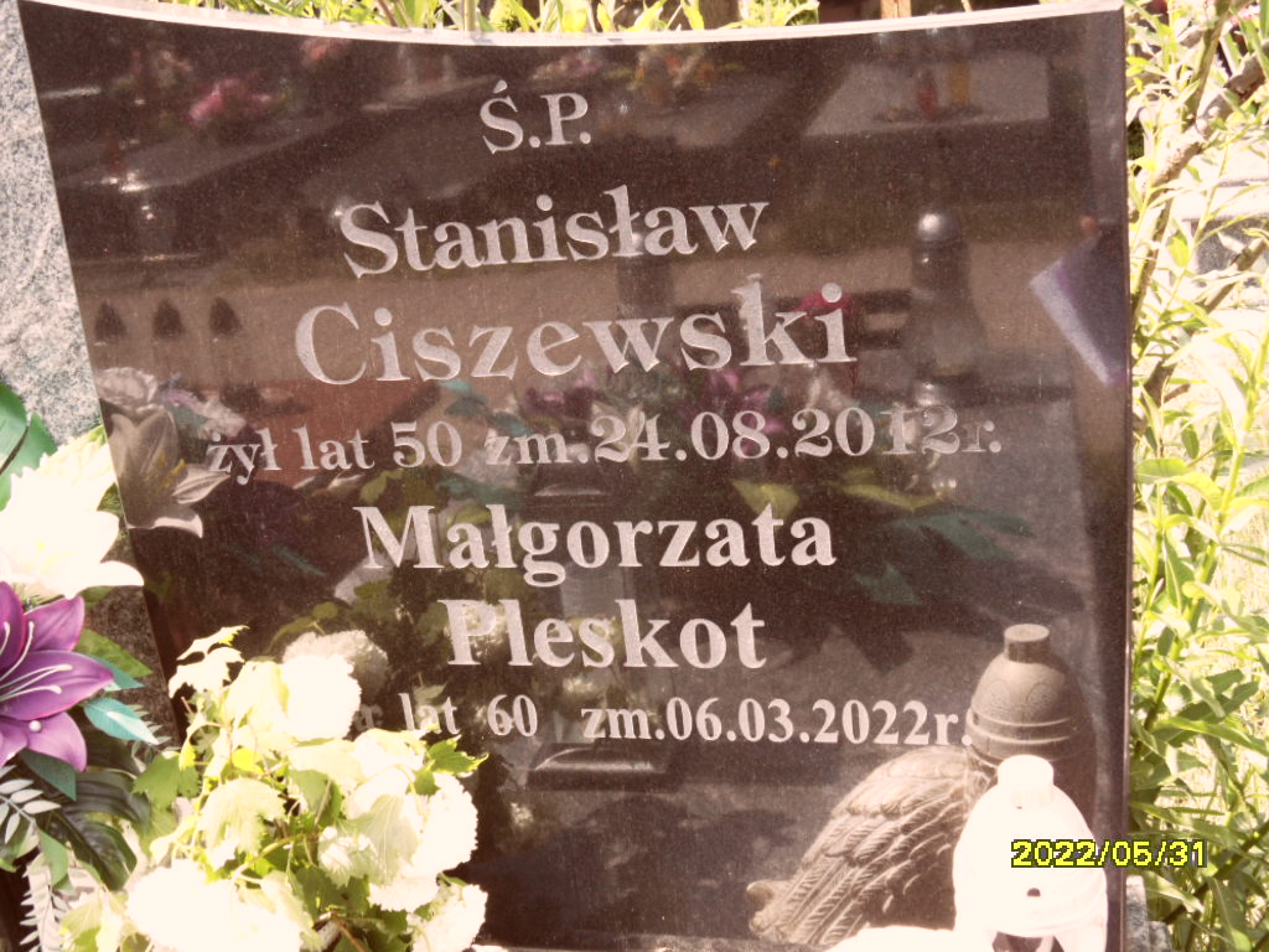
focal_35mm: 40
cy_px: 476
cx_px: 634
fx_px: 1466
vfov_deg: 36.0
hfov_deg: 46.8
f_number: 3.6
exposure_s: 1/125
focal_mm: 6.5
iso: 80
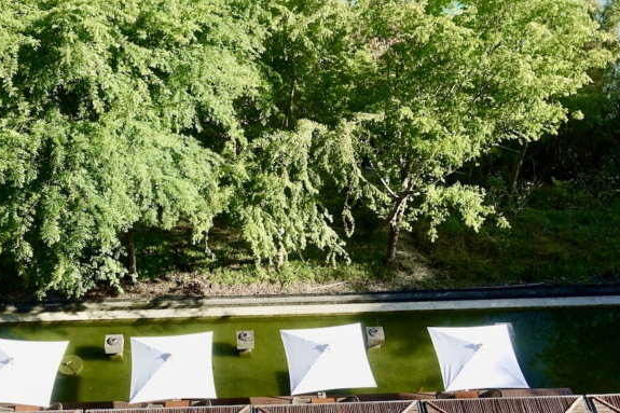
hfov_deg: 45.2
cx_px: 252
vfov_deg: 30.1
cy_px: 352
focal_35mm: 43
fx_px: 740
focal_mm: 8.8
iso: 125
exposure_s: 1/250
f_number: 5.6
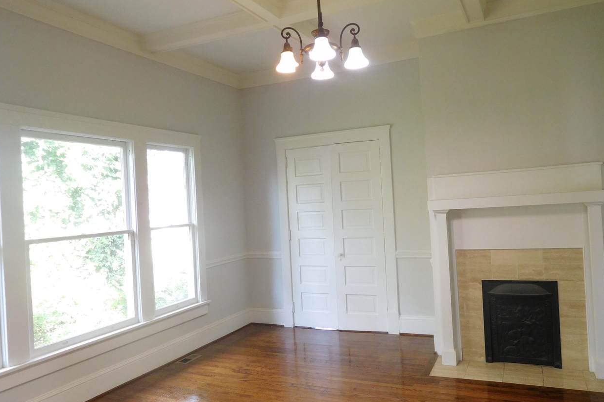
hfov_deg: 67.4
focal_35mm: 27
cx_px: 300
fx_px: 453
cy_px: 201
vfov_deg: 47.9
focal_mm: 4.5
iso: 250
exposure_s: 1/30
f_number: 3.4
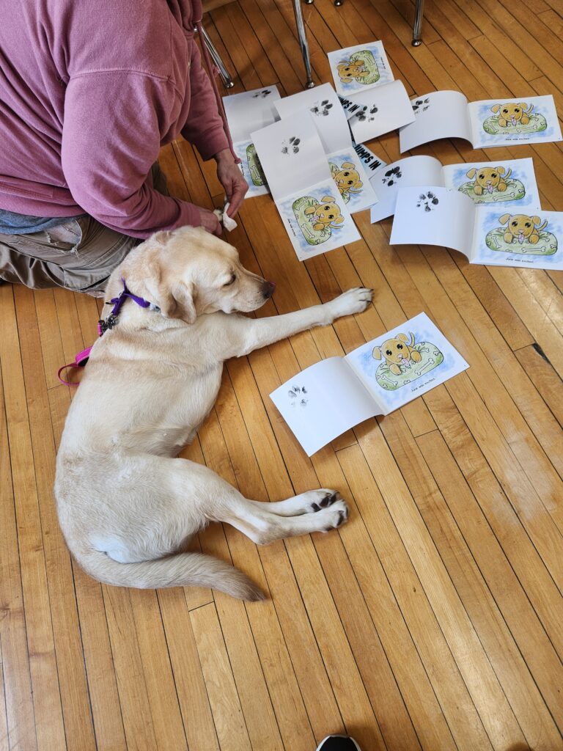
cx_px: 282
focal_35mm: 23
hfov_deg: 58.9
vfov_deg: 73.9
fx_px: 499
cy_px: 376
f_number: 1.8
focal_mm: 5.4
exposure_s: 1/120
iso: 80
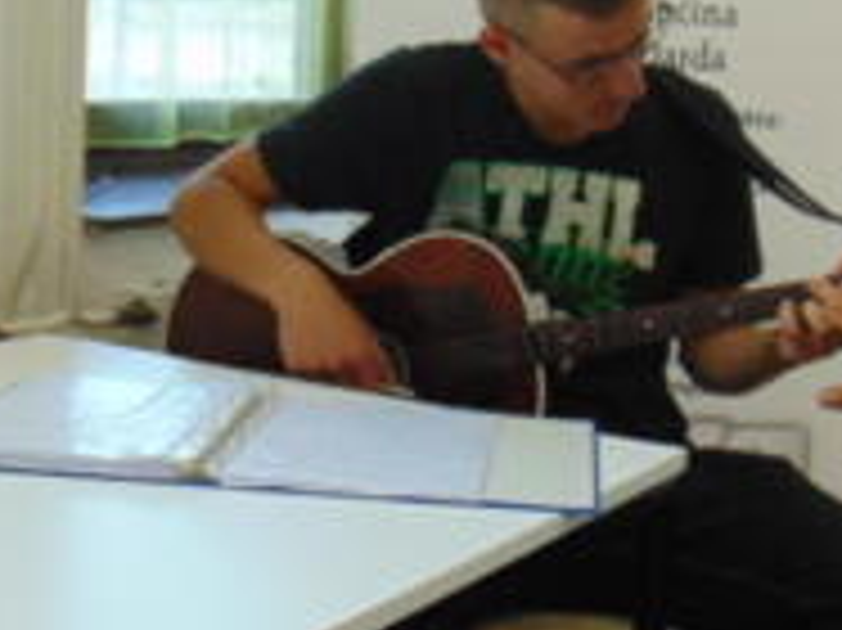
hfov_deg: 29.0
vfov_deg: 21.9
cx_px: 423
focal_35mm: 67
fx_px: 1629
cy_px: 254
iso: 160
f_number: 3
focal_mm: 4.5
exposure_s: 1/30
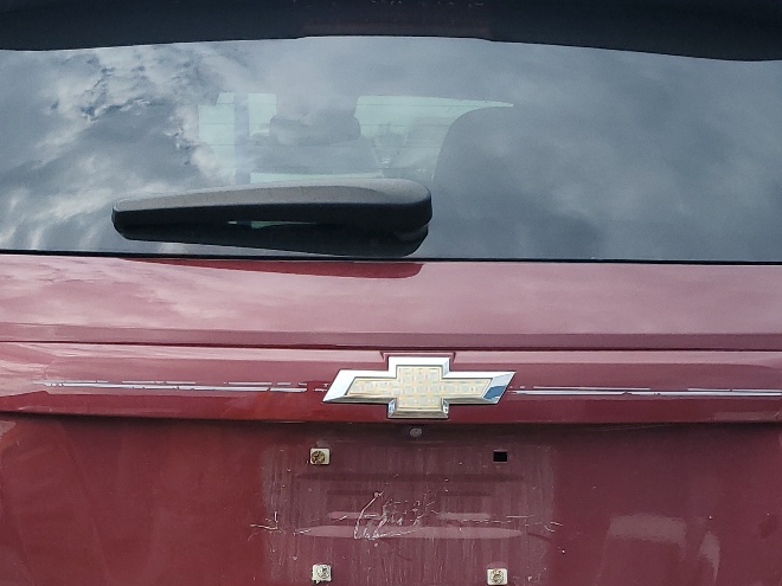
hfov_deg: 30.6
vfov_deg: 22.4
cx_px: 309
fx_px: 1423
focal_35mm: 63
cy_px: 591
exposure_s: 1/1429
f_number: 1.5
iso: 50
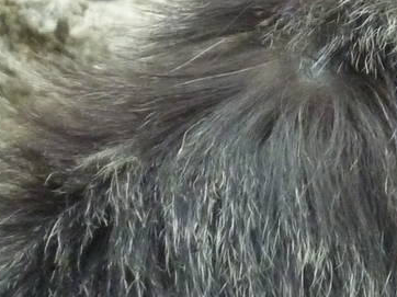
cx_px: 589
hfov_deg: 1.5
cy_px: 69
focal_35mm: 1327
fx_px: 15209
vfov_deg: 1.1
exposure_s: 1/250
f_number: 4.9
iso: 800
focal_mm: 49.2
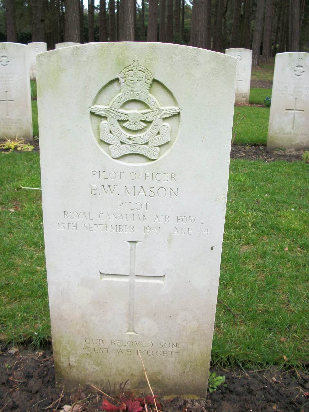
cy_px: 206
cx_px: 154
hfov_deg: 40.7
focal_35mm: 35
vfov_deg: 52.6
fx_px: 417
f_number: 3.1
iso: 80
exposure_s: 1/60
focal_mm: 6.3
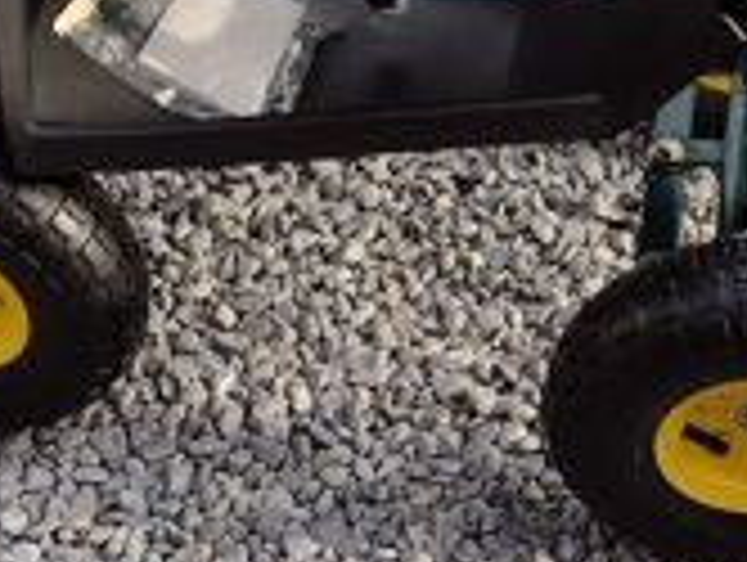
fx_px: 1686
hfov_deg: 24.8
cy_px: 67
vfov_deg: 18.7
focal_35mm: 78
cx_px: 508
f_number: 1.7
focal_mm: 4.71
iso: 100
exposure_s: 1/447
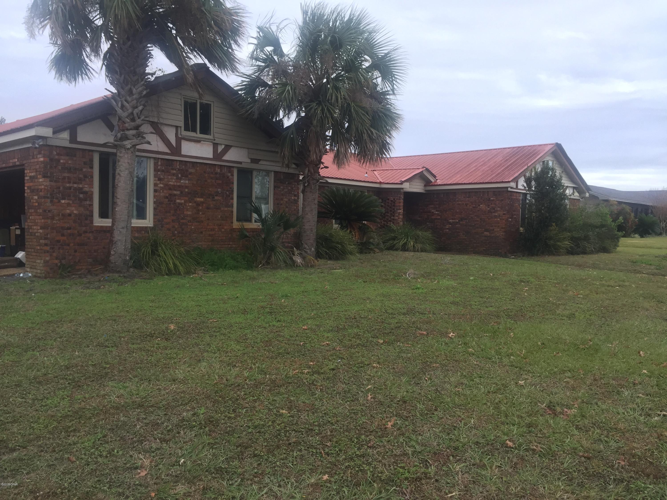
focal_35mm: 29
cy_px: 250
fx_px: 559
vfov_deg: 48.2
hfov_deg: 61.7
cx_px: 334
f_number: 2.2
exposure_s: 1/120
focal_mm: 4.15
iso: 50
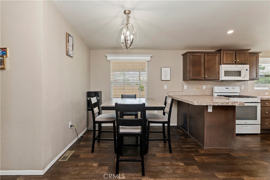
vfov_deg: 81.1
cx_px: 135
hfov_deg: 104.3
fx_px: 105
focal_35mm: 14
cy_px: 90
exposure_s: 1/25
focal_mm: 14
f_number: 10
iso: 500
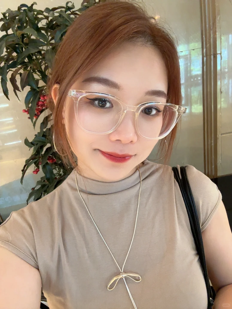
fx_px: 205
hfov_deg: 58.9
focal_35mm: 23
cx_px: 116
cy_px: 154
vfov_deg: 73.9
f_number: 1.9
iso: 250
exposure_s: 1/33
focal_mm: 2.69
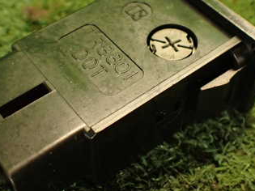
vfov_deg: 24.0
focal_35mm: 61
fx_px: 449
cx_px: 108
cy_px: 79
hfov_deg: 31.6
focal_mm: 5.79
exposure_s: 1/30
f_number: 2.4
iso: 400
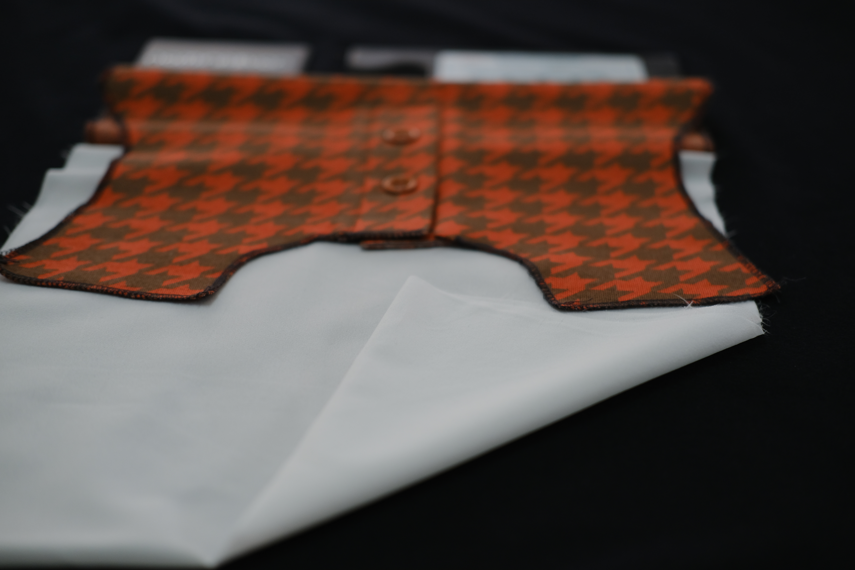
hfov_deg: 37.5
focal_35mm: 53
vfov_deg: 25.5
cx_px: 428
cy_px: 285
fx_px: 1259
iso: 320
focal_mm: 35
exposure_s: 1/550
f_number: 2
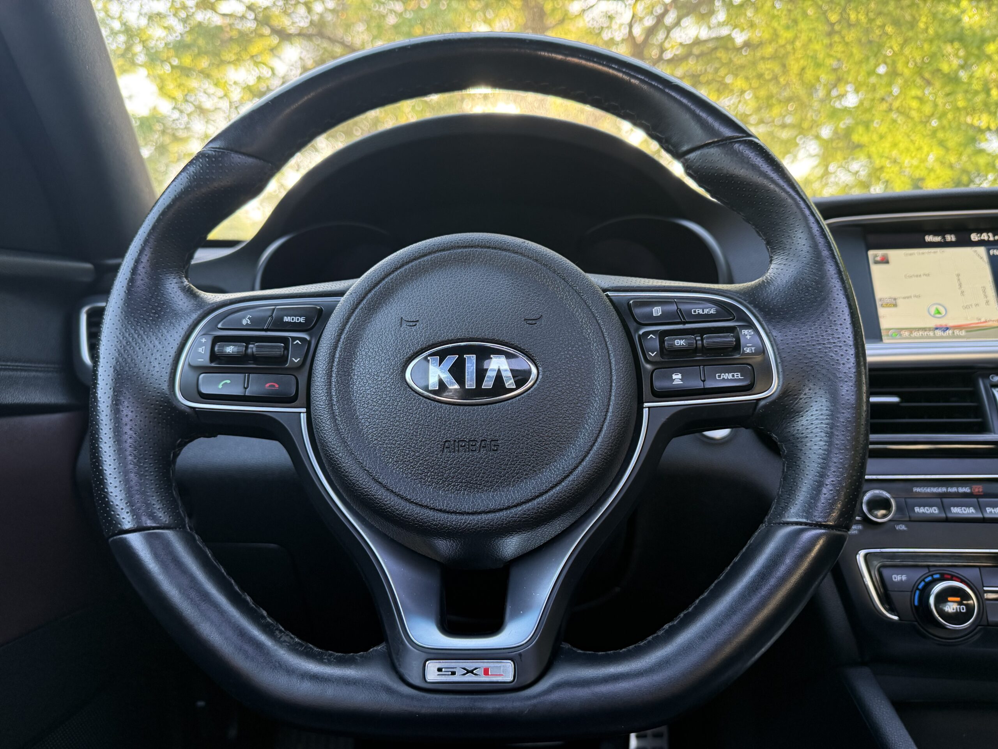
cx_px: 499
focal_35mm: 24
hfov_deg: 71.6
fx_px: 692
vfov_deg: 56.8
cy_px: 374
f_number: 1.78
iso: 200
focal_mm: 6.76
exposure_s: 1/86
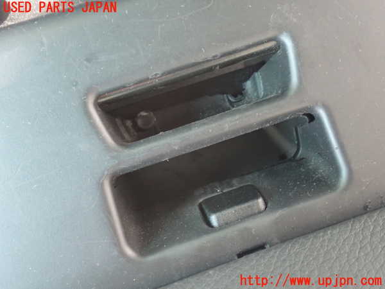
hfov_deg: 42.9
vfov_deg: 32.9
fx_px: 489
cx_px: 192
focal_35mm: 44
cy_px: 144
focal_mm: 7.84
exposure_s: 1/20
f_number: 2.9
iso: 800
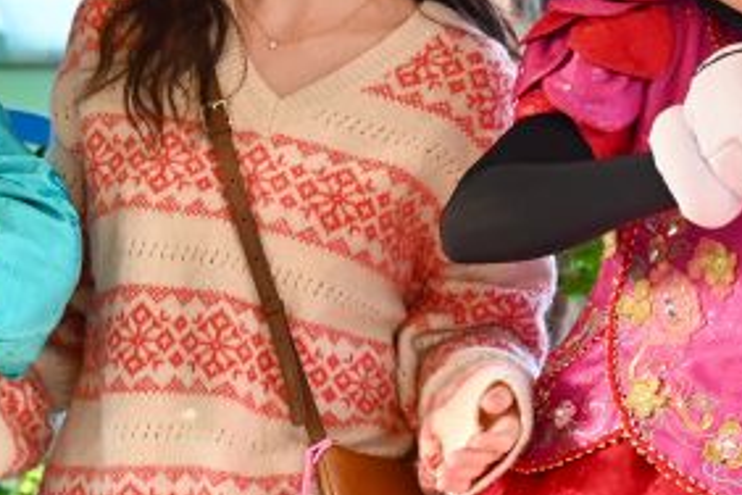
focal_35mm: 174
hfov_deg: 11.8
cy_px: 62
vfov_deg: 7.9
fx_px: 3586
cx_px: 255
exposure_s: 1/320
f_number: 4
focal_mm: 48
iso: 2800
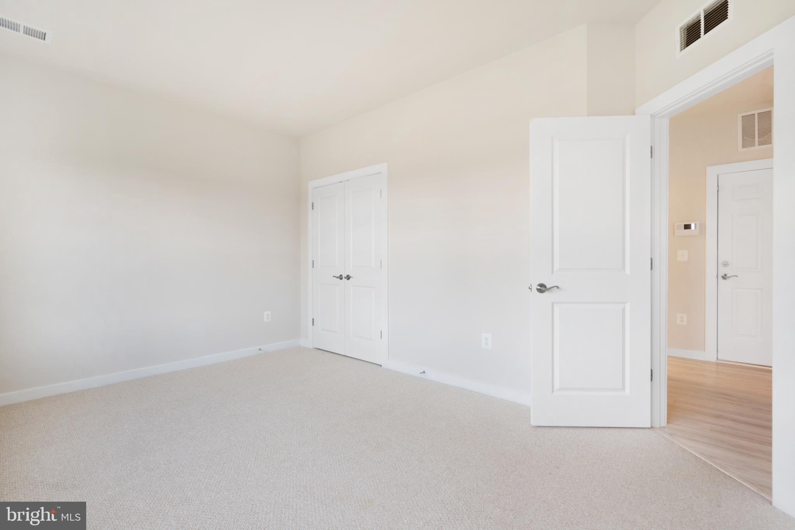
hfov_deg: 96.7
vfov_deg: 73.7
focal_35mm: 16
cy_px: 265
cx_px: 398
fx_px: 353
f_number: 8
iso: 200
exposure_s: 1/13
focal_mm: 16
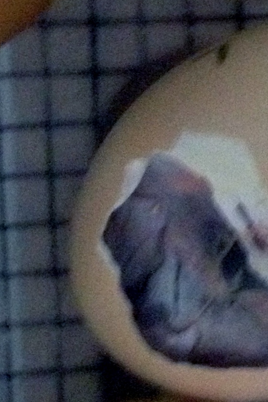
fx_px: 1574
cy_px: 170
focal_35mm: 141
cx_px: 144
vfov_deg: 14.5
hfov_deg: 9.7
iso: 400
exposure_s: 1/15
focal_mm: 4.28
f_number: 2.4
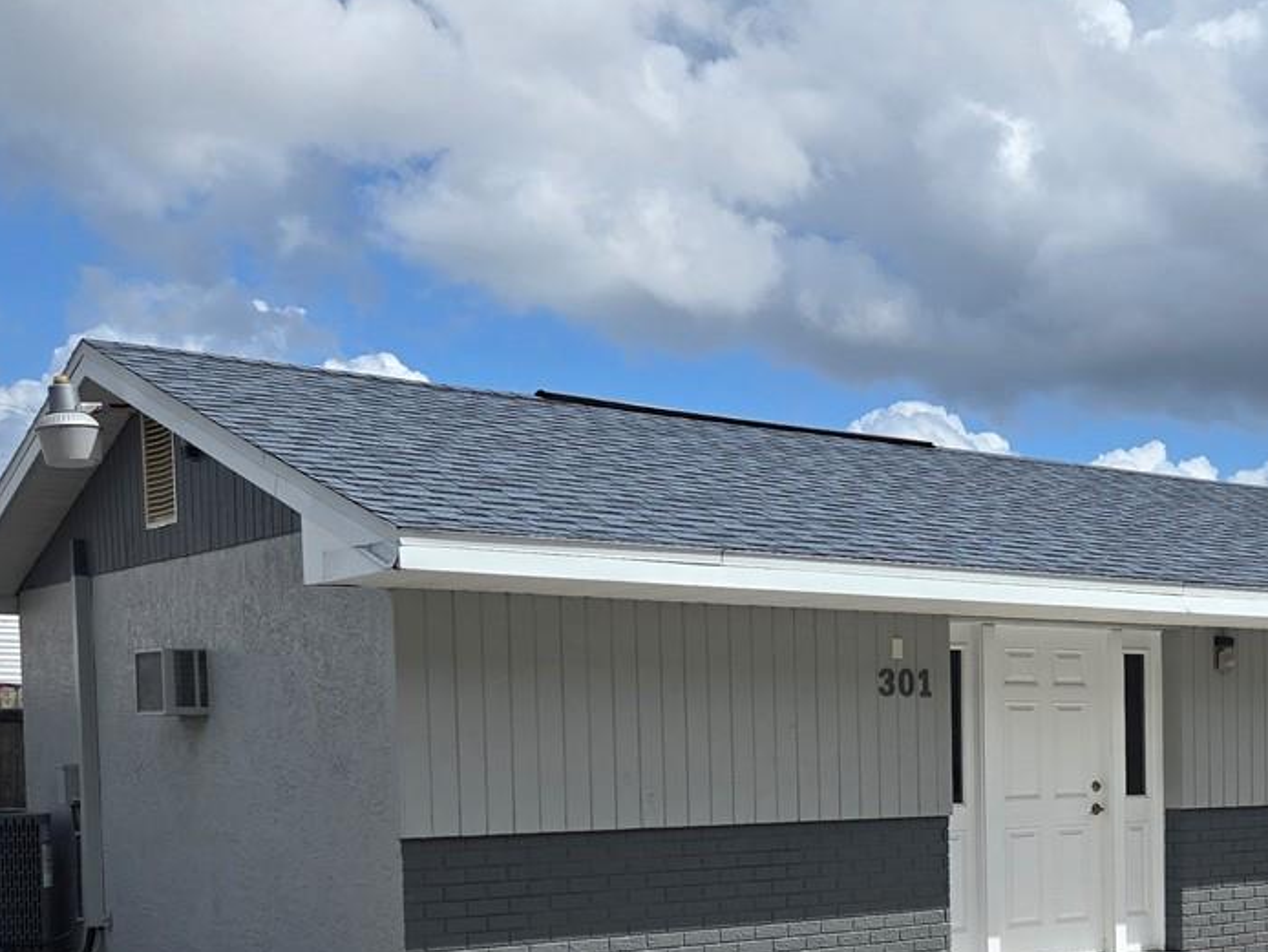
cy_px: 844
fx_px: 1942
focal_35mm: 53
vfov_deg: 26.7
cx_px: 1122
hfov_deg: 34.3
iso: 25
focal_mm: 5.4
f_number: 1.8
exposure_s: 1/3589
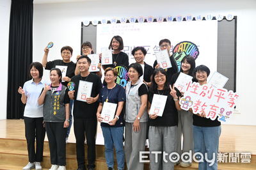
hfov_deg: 46.4
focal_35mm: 42
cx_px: 128
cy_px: 85
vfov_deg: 31.8
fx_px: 298
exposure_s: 1/80
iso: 3200
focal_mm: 42
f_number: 5.3
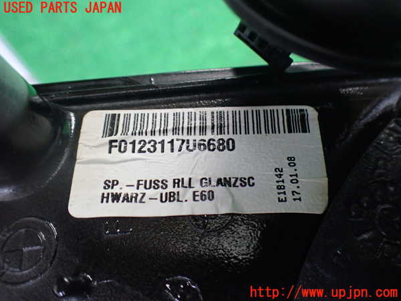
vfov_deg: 46.8
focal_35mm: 30
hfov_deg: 60.0
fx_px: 348
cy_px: 150
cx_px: 200
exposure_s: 1/125
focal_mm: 5.4
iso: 800
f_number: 2.3
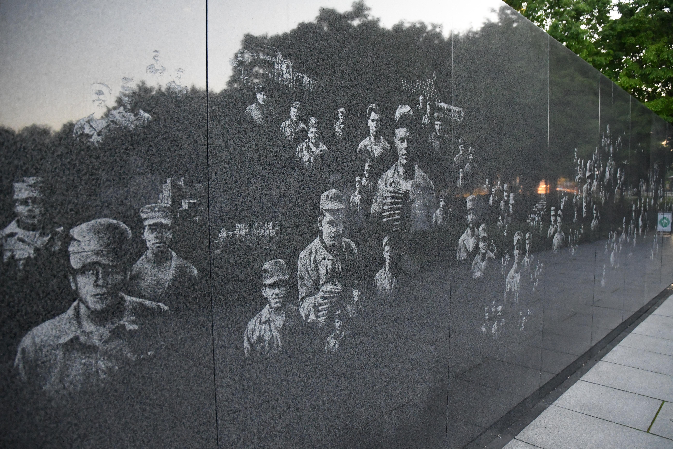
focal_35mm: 24
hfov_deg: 73.7
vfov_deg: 53.1
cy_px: 224
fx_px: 449
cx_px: 336
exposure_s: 1/2500
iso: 5000
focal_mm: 16
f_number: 2.8
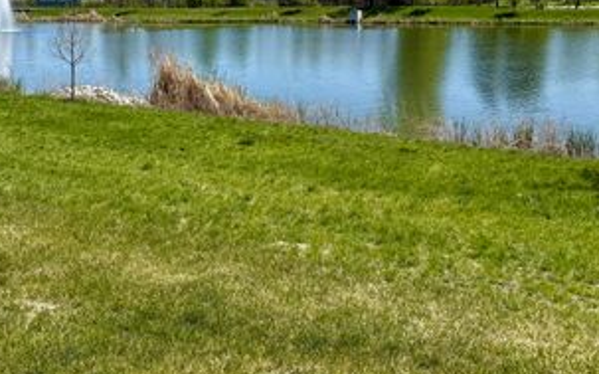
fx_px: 685
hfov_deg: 47.2
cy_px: 45
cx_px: 275
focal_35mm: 42
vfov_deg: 29.4
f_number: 1.78
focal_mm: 6.76
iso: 80
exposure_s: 1/6173
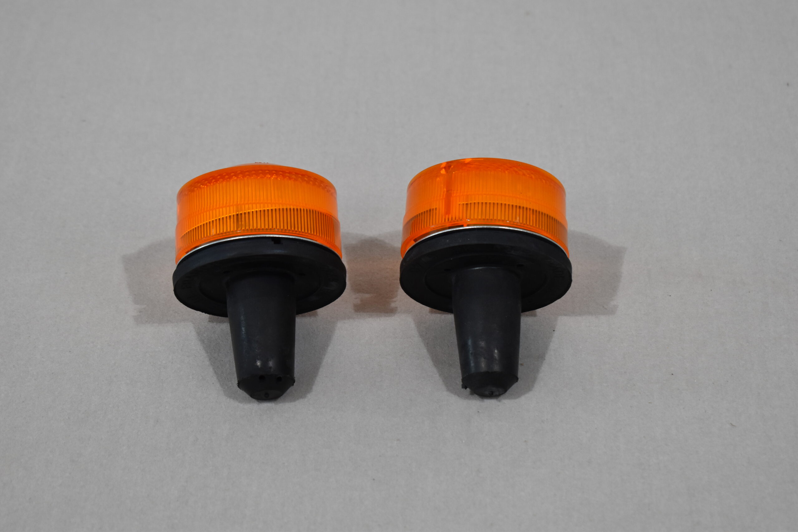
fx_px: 1829
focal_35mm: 82
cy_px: 266
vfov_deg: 16.6
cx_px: 399
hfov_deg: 24.6
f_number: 5.6
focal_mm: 55
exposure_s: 1/200
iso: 800
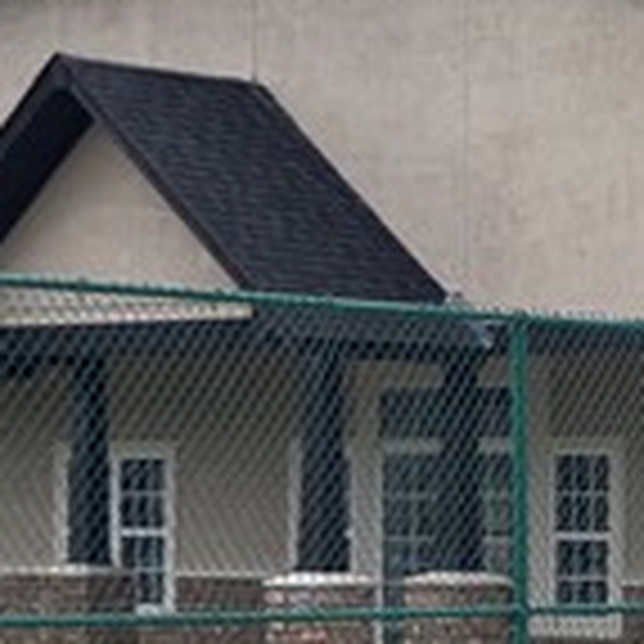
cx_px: 1043
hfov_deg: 9.3
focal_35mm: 181
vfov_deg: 9.6
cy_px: 590
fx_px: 3810
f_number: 3.2
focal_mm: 28
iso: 200
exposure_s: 1/500
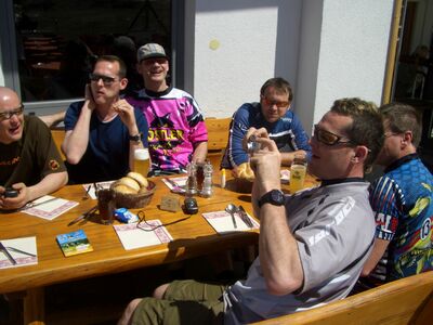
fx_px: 438
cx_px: 216
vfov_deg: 40.7
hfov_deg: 52.6
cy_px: 162
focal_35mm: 35
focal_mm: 5.8
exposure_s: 1/800
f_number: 4.3
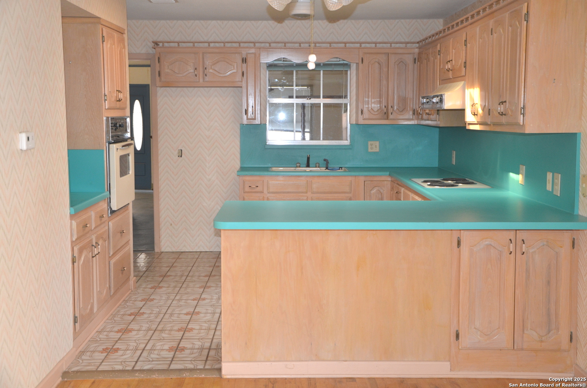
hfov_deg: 43.7
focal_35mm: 45
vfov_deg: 29.7
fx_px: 732
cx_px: 294
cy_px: 194
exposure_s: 1/60
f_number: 4.2
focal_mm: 30
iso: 800
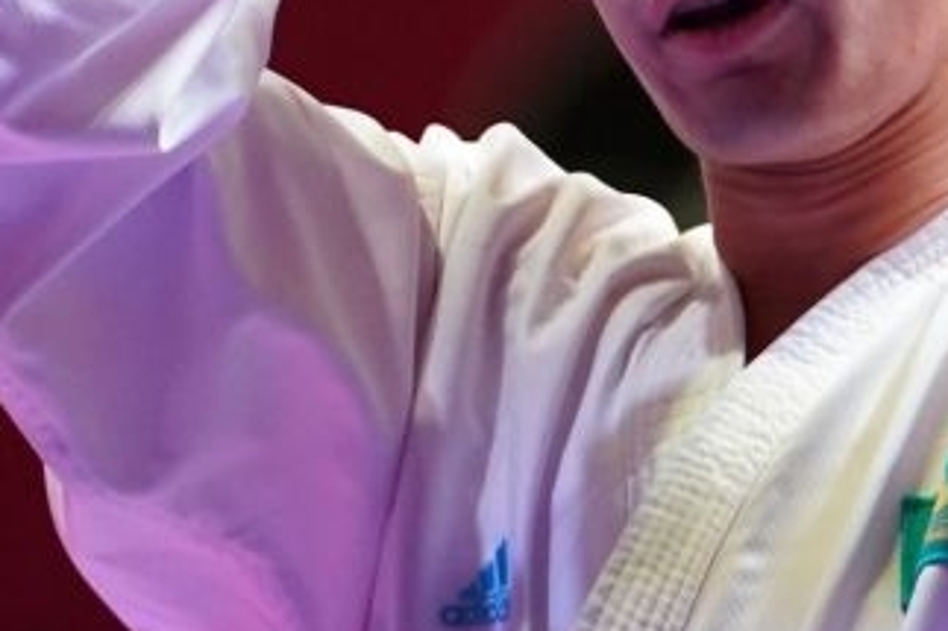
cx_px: 552
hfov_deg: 2.1
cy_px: 12
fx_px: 26240
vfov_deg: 1.4
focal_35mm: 997
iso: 3200
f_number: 2.8
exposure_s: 1/1000
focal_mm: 179
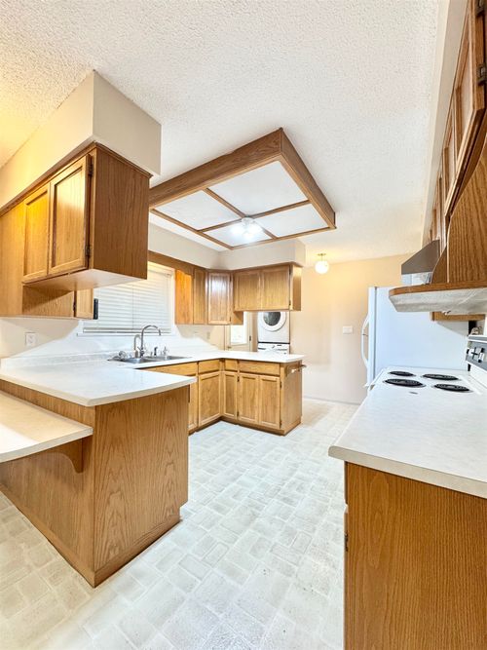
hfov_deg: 85.7
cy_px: 325
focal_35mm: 14
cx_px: 244
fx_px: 263
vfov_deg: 102.1
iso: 250
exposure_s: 1/120
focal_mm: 2.22
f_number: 2.2
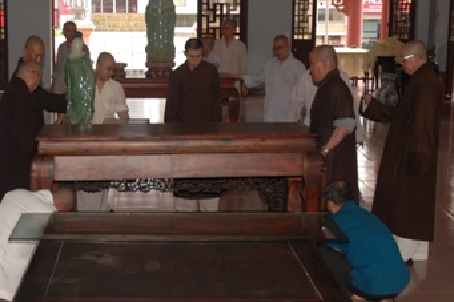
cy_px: 162
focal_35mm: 76
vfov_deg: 17.9
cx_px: 116
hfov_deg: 26.4
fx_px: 957
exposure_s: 1/80
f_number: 4.5
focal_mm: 27
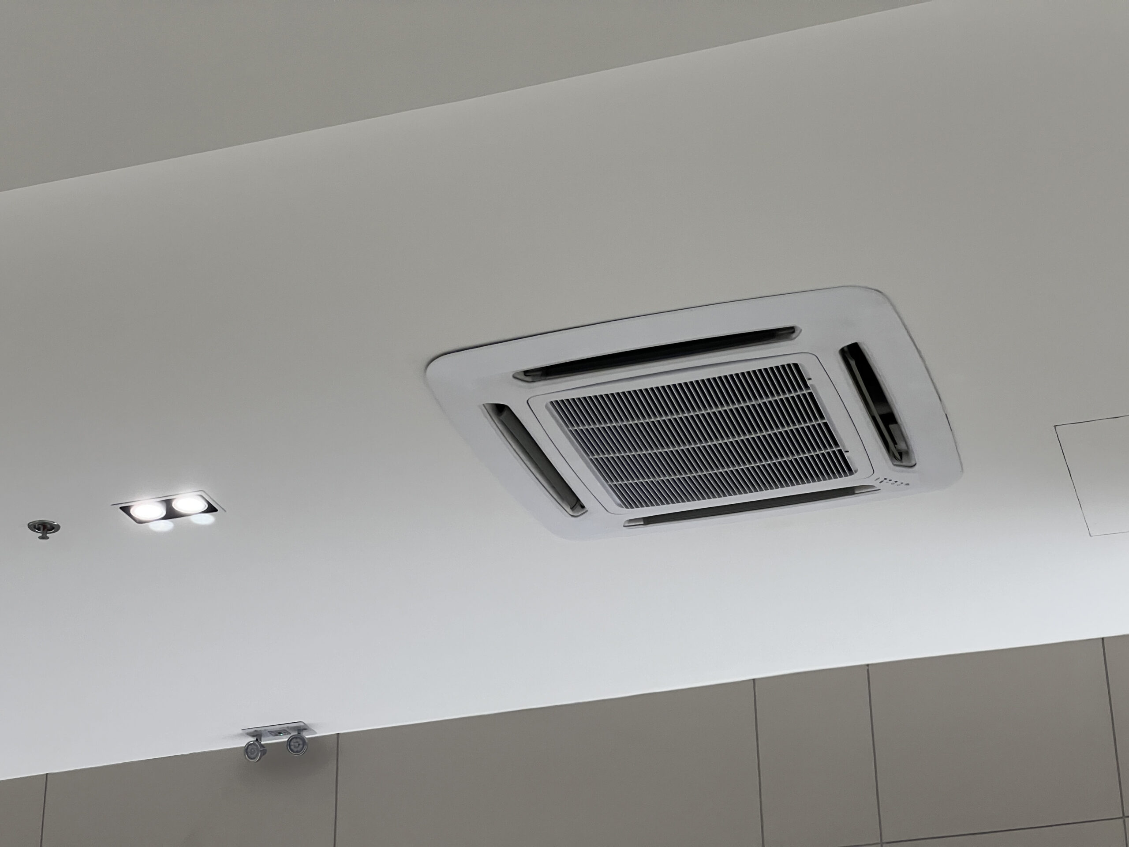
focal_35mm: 77
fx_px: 2511
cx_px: 564
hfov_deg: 25.3
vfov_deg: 19.1
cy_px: 424
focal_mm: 9
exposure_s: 1/100
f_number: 2.8
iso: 200
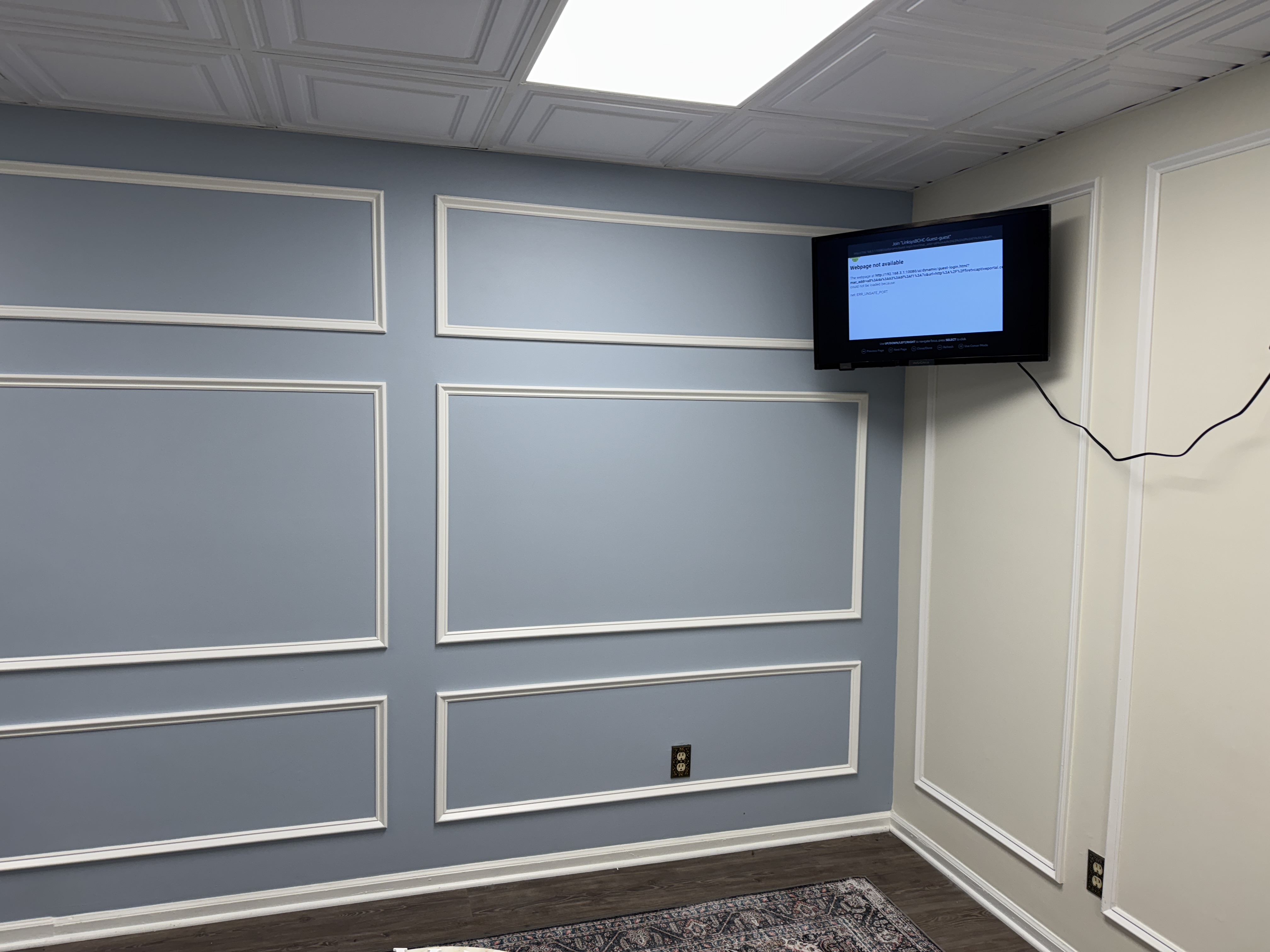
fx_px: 881
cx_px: 635
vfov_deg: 56.8
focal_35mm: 24
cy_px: 476
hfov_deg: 71.6
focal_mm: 6.76
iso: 64
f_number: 1.78
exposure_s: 1/120
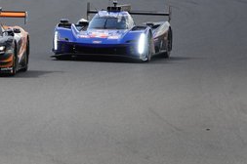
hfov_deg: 2.5
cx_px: 31
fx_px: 5591
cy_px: 20
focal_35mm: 816
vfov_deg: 1.7
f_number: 4
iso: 200
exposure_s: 1/800
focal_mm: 167.98
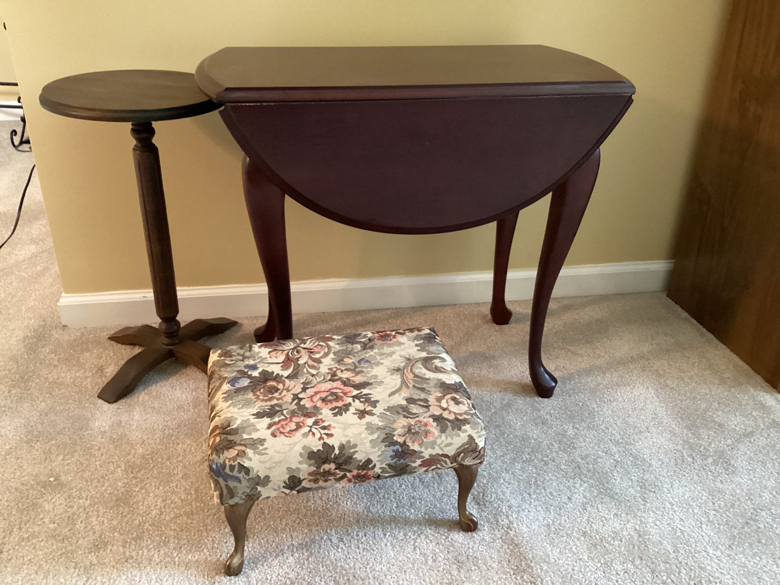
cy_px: 292
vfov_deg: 45.4
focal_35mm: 31
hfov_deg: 58.3
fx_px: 699
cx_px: 390
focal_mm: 3.3
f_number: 2.4
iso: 640
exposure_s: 1/25
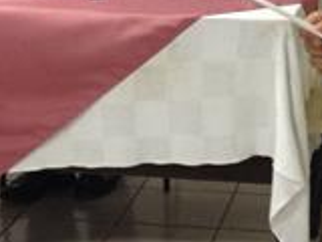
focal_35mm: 140
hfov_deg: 14.1
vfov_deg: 10.4
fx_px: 1302
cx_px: 223
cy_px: -77
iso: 125
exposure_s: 1/20
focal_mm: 4.28
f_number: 2.4
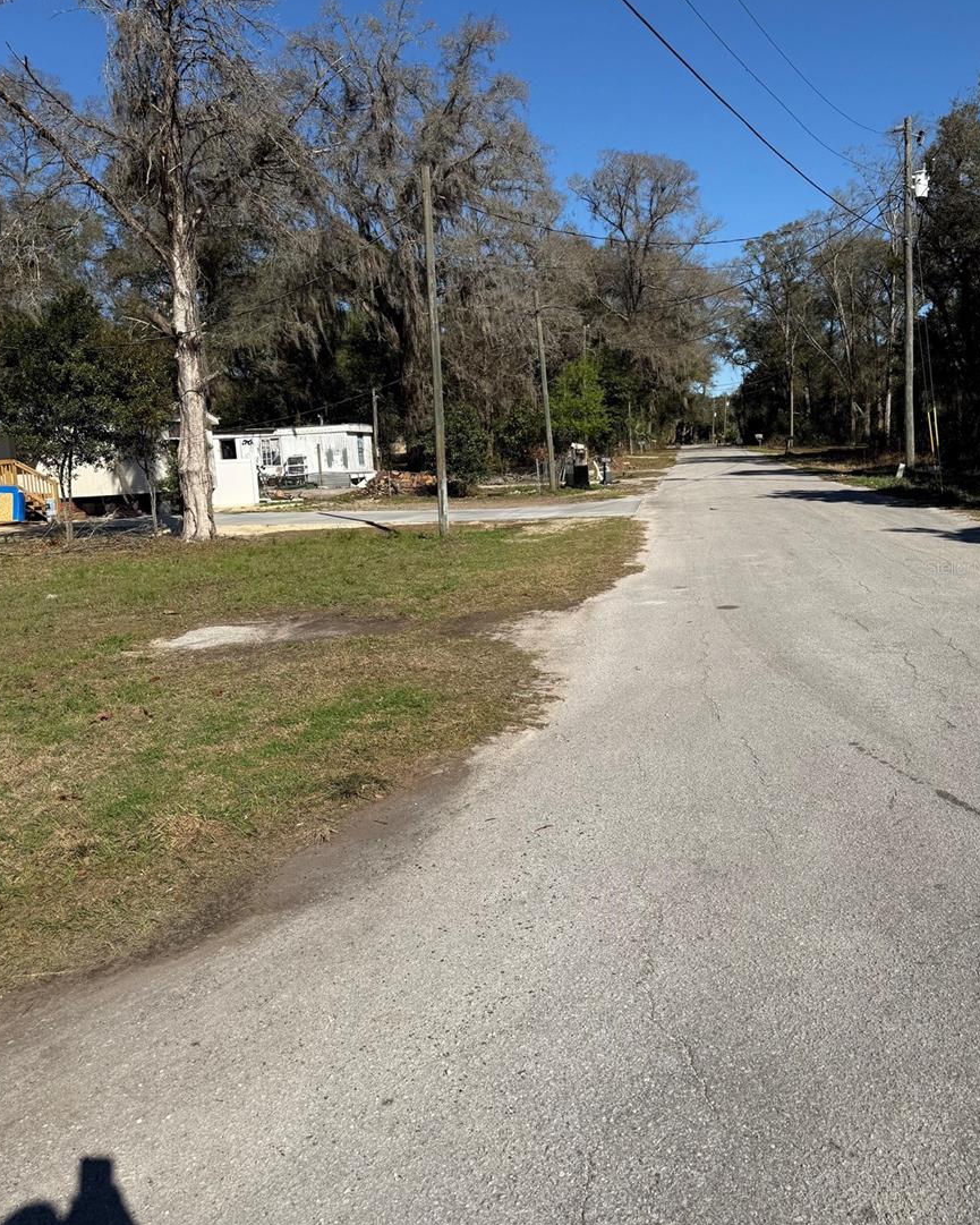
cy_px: 567
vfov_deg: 65.9
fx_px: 943
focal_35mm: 26
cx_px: 497
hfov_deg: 54.9
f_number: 1.78
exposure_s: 1/6711
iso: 80
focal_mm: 6.76
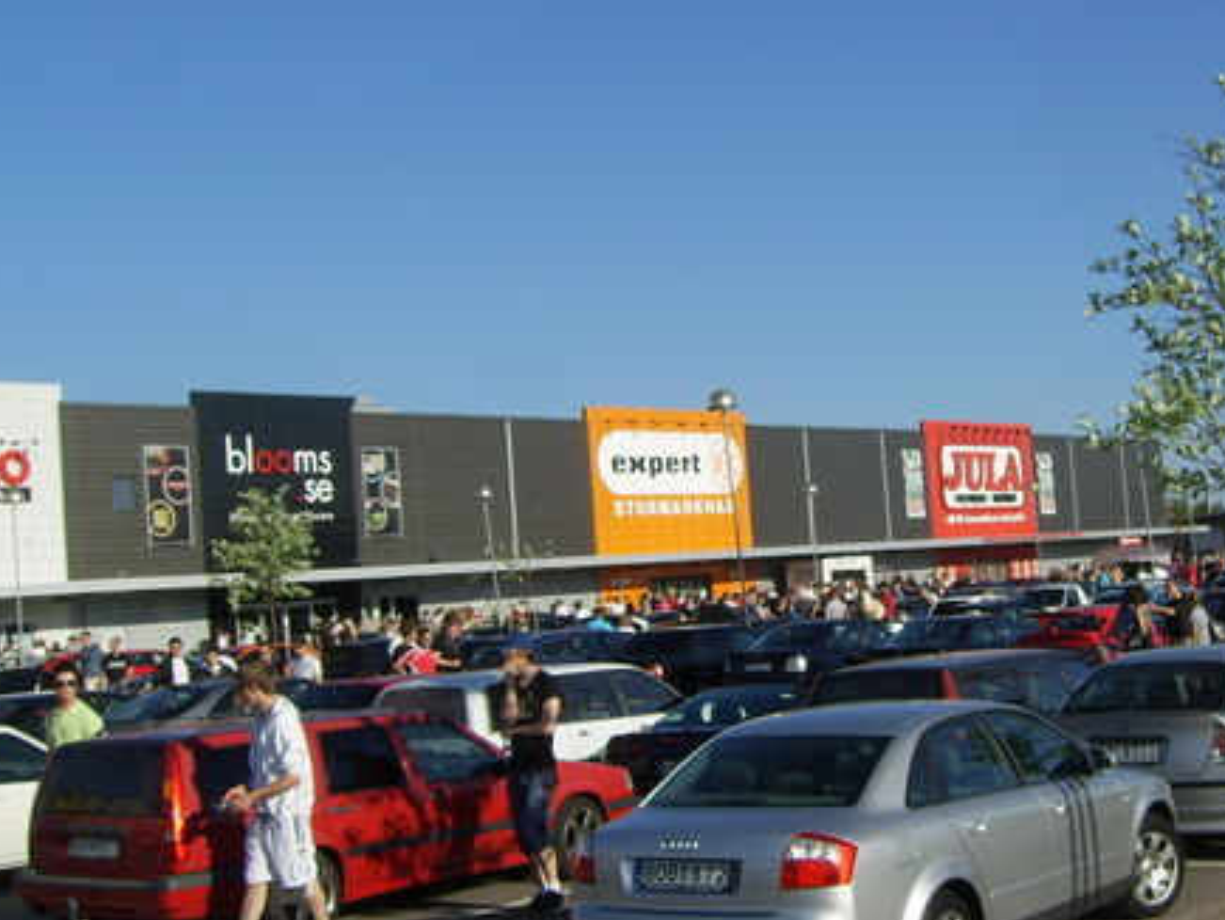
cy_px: 446
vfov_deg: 26.1
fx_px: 1983
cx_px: 858
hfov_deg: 33.9
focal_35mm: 56
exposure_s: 1/500
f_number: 6.4
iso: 50
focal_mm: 7.8
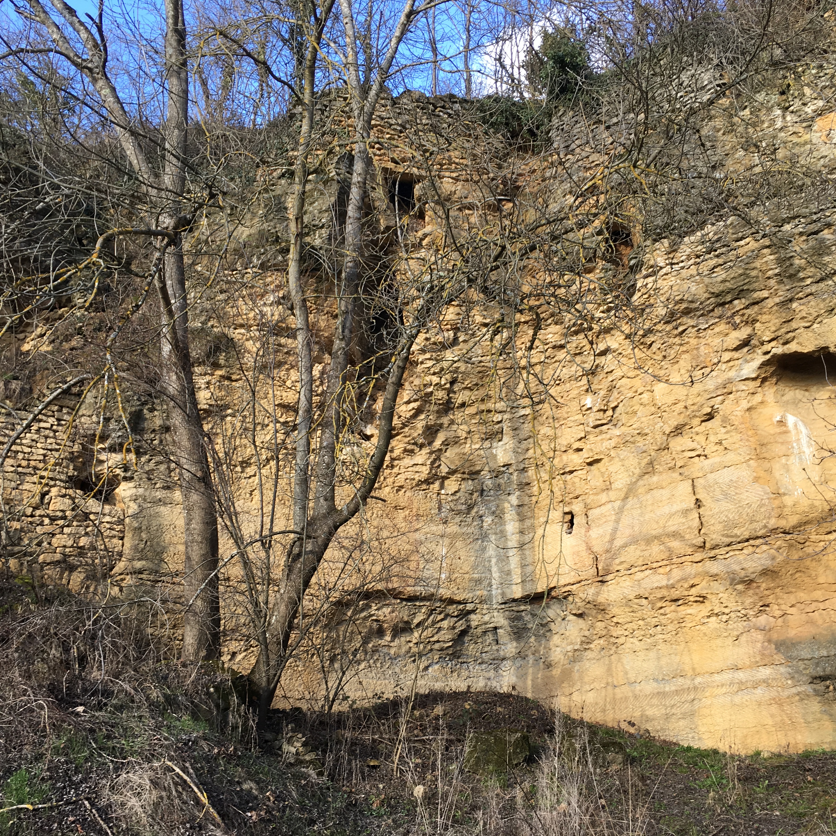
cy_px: 422
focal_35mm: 35
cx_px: 439
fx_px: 956
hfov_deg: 47.2
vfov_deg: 47.2
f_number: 2.2
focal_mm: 4.15
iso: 25
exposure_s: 1/172
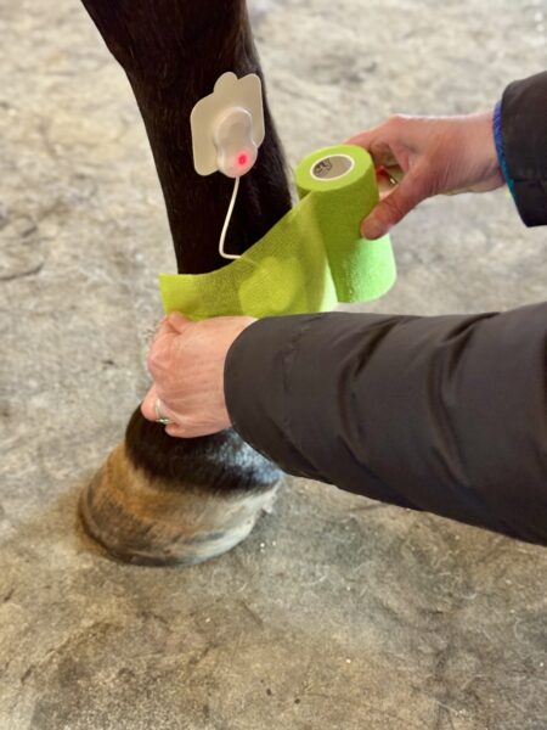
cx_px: 274
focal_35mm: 48
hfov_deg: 30.3
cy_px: 365
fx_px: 1011
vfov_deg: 39.7
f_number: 1.78
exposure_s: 1/30
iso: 500
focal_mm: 6.76
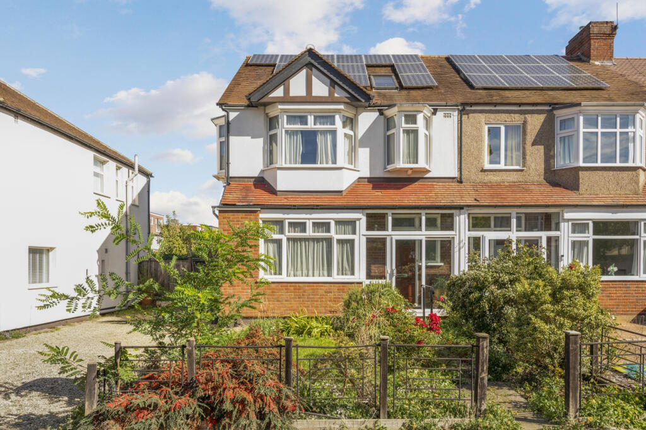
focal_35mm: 23
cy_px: 215
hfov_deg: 76.1
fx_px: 412
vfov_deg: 55.0
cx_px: 323
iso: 200
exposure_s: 1/250
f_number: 8
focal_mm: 23
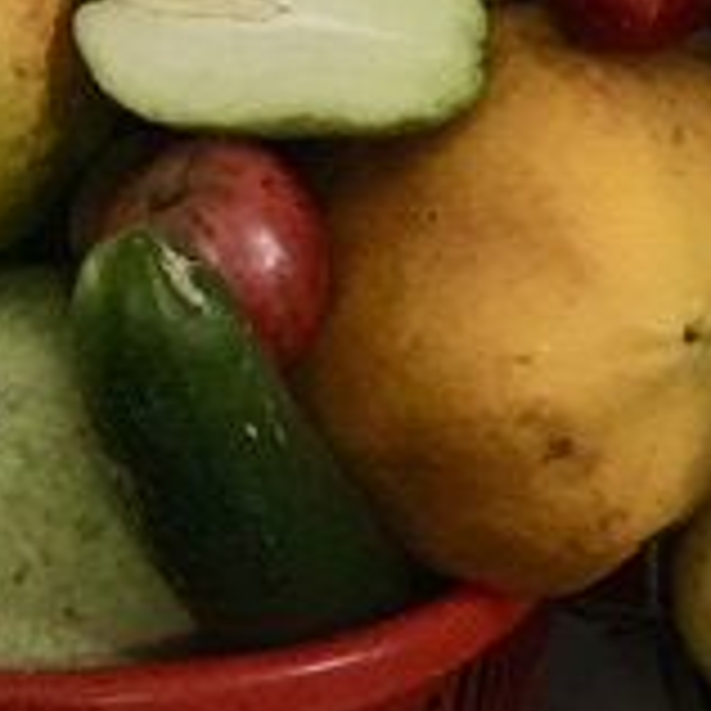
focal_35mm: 166
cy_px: -1341
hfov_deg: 10.2
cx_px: 1053
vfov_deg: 8.8
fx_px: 3857
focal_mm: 4.15
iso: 40
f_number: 2.2
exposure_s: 1/15
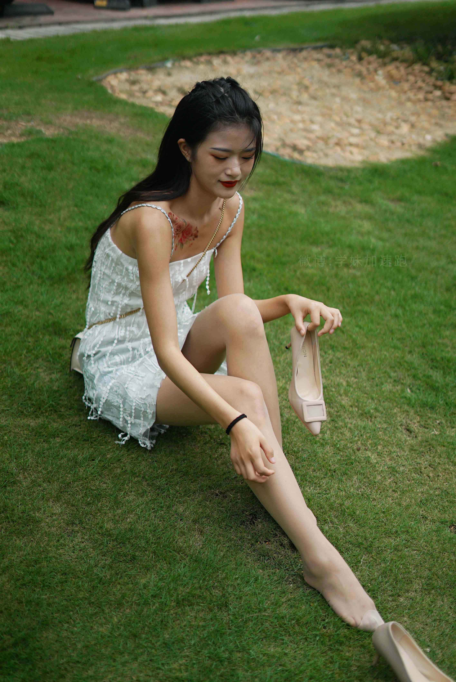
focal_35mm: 50
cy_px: 341
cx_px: 228
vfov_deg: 39.6
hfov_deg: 27.0
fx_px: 949
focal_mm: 50
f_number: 1.8
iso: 200
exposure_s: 1/6400
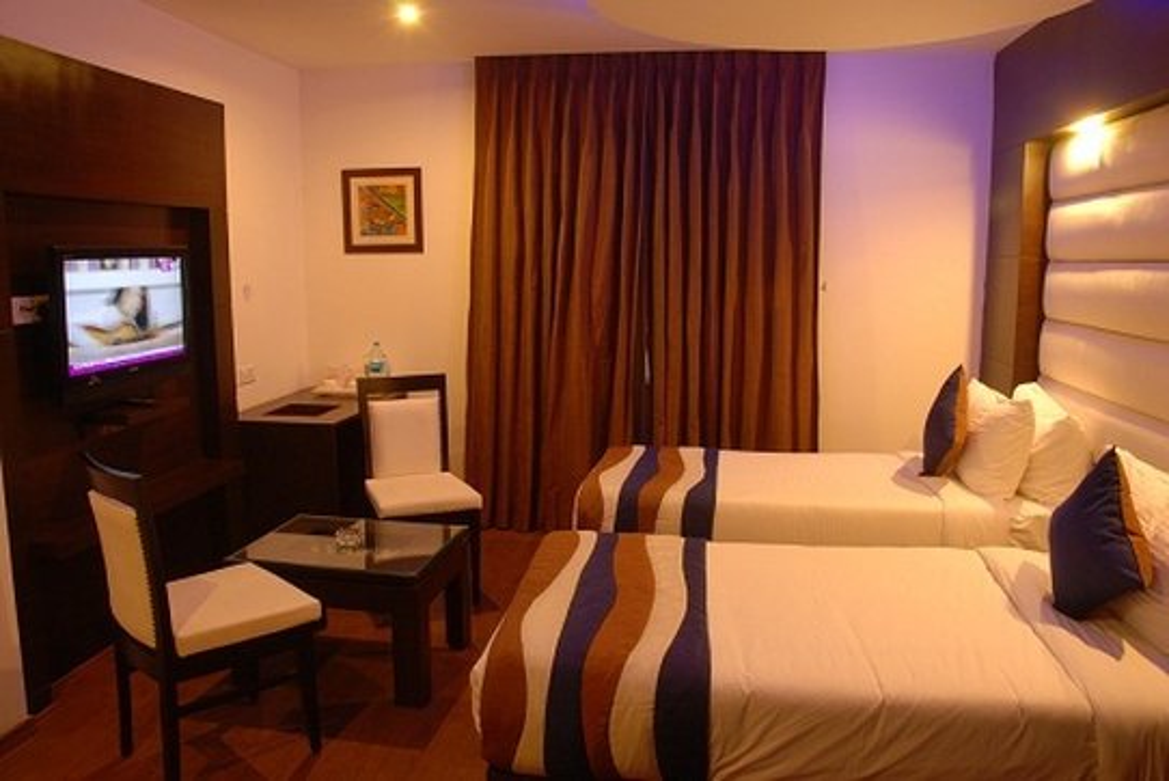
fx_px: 877
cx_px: 584
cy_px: 390
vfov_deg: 48.0
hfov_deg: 67.4
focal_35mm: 27
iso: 250
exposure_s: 2
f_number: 9
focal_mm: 18
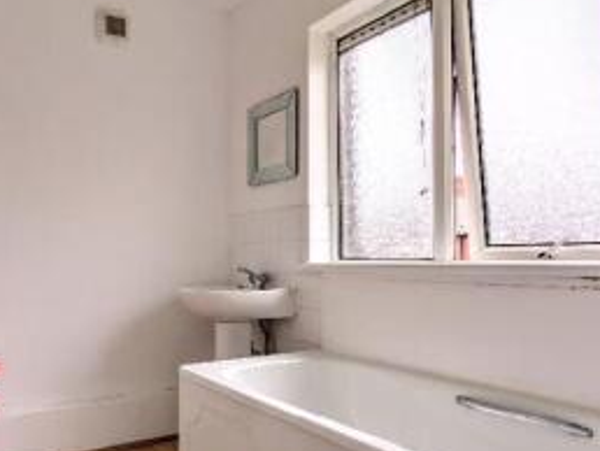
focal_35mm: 27
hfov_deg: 64.0
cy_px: 248
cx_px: 214
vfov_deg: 51.3
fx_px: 468
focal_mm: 2.02
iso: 69
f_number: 1.7
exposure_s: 1/173
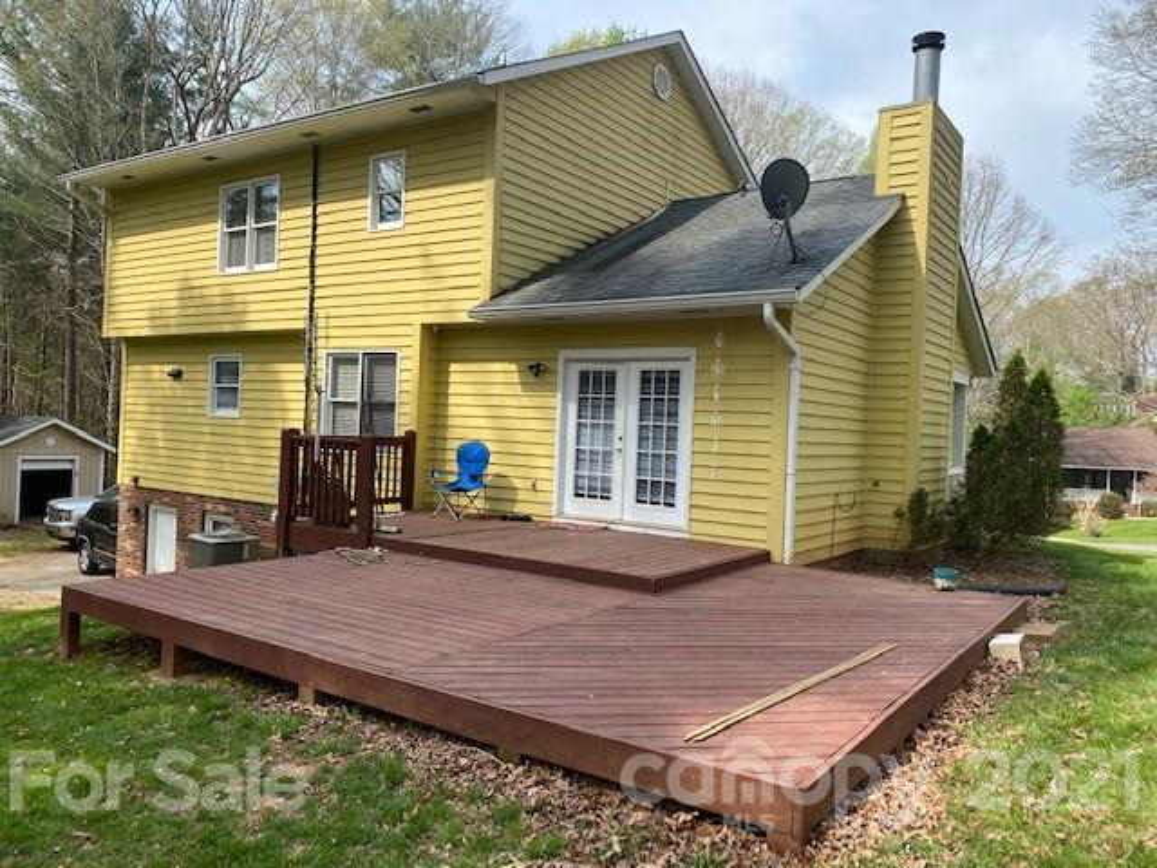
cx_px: 578
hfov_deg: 67.3
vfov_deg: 53.1
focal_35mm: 26
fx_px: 869
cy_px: 434
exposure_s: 1/1147
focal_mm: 4.25
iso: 32
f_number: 1.8
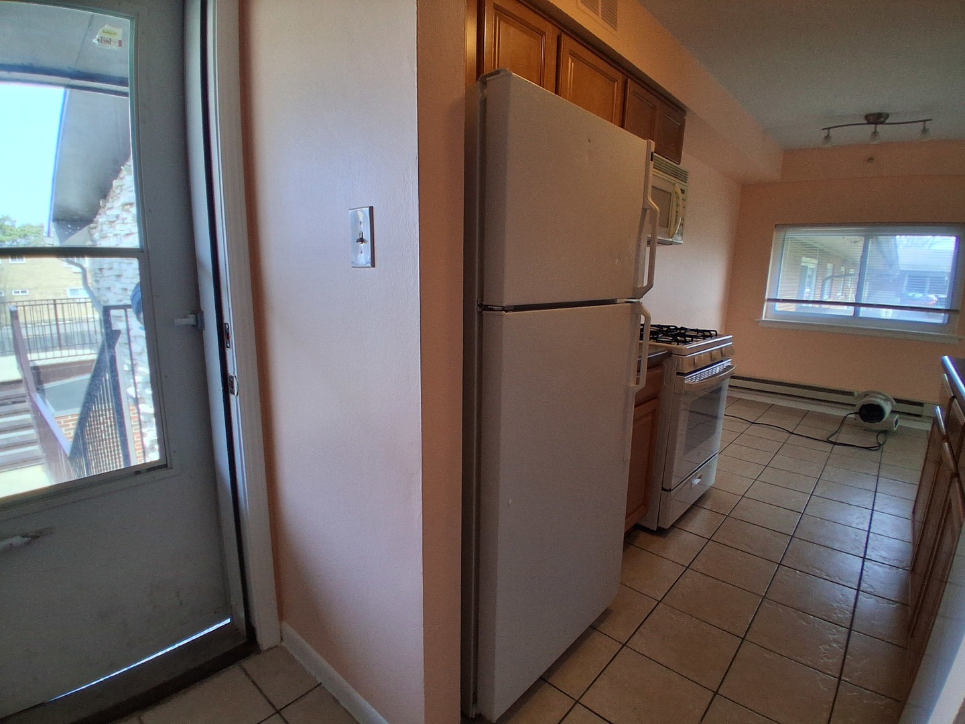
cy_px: 362
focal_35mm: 17
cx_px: 482
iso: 80
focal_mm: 1.4
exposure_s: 1/120
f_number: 2.2
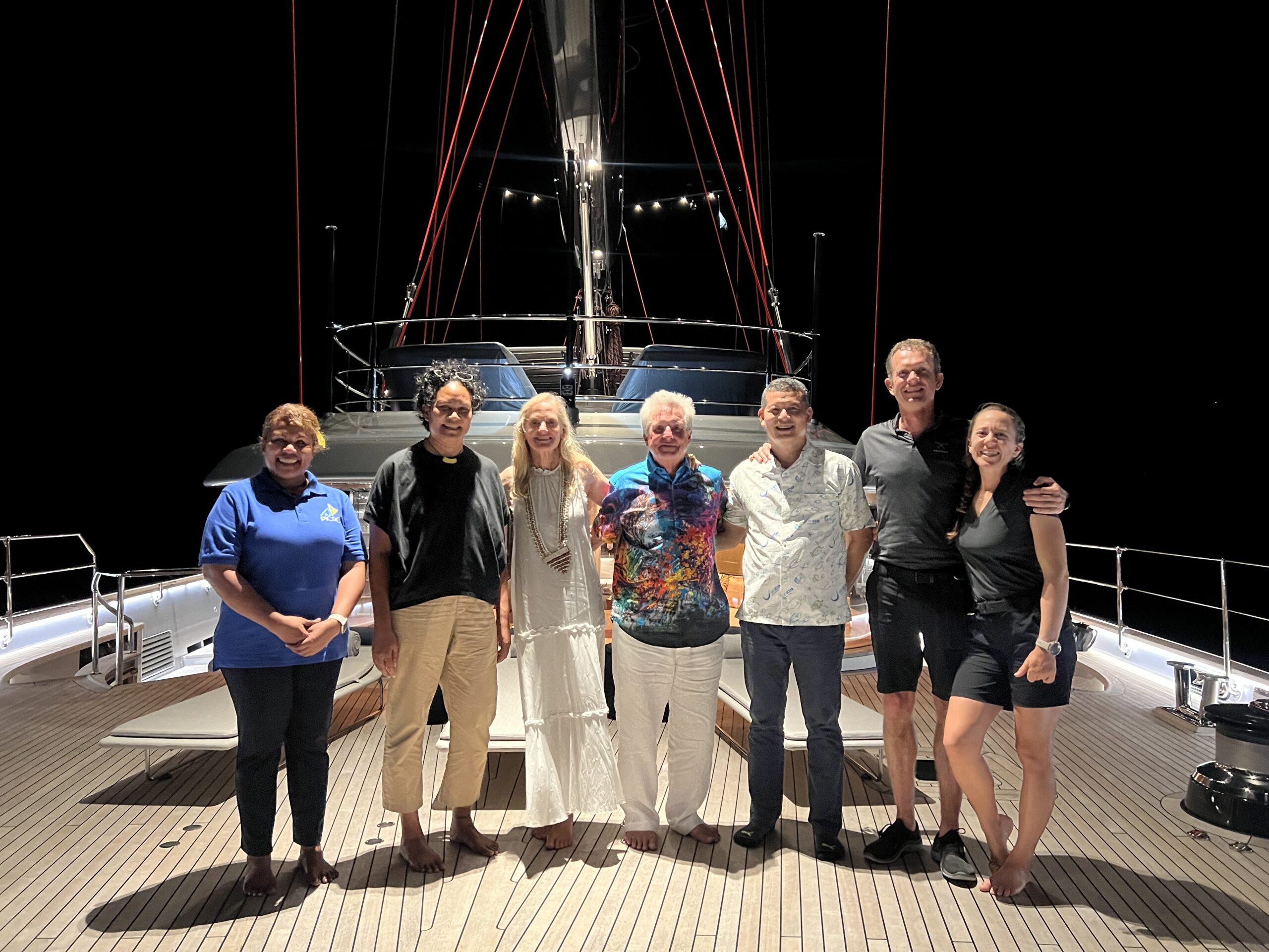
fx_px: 953
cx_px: 634
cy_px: 476
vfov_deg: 53.1
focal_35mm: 26
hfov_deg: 67.3
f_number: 1.5
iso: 800
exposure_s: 1/30
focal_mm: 5.7
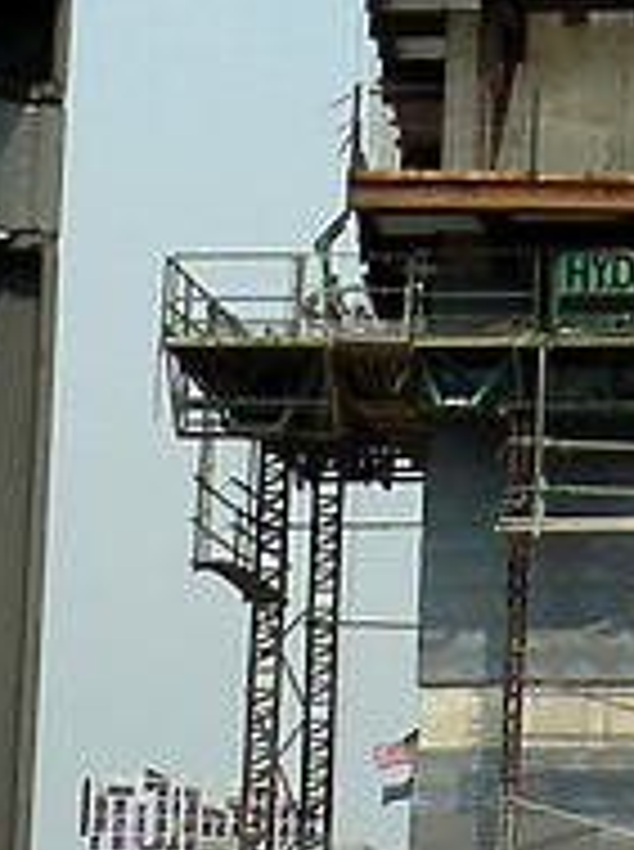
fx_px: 5489
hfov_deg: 6.5
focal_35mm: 224
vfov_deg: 8.3
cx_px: 1050
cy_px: -971
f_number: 5.6
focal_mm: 7.8
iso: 80
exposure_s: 1/800
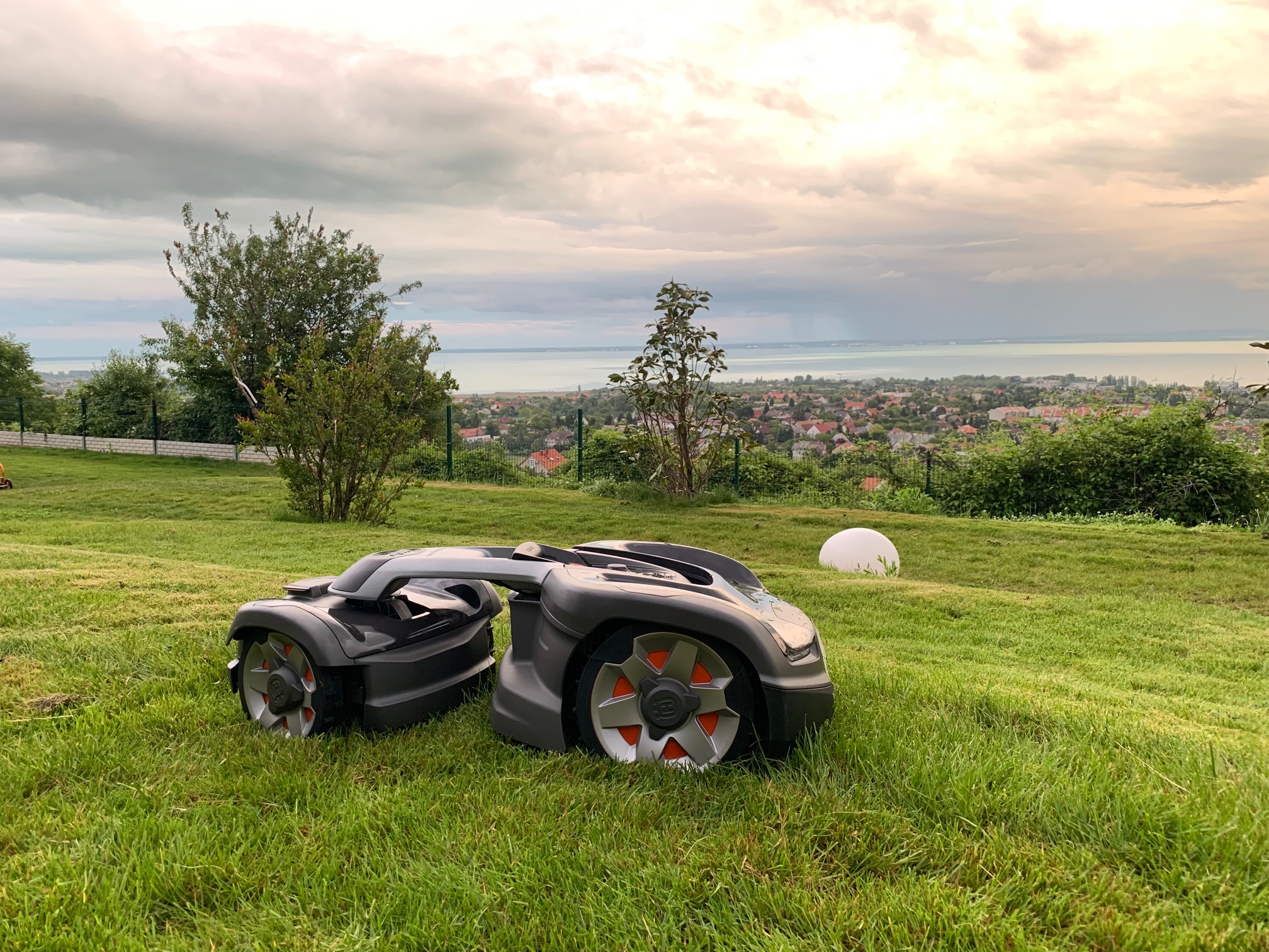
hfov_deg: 67.3
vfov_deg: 53.1
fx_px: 953
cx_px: 634
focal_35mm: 26
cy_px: 476
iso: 100
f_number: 1.8
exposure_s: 1/77
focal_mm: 4.25
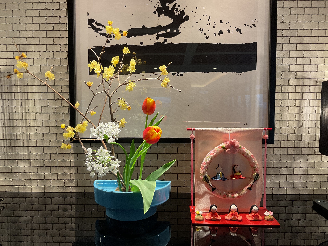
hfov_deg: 61.7
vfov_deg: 48.2
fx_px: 275
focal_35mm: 29
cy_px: 123
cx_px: 164
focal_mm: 3
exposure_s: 1/60
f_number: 1.8
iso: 50
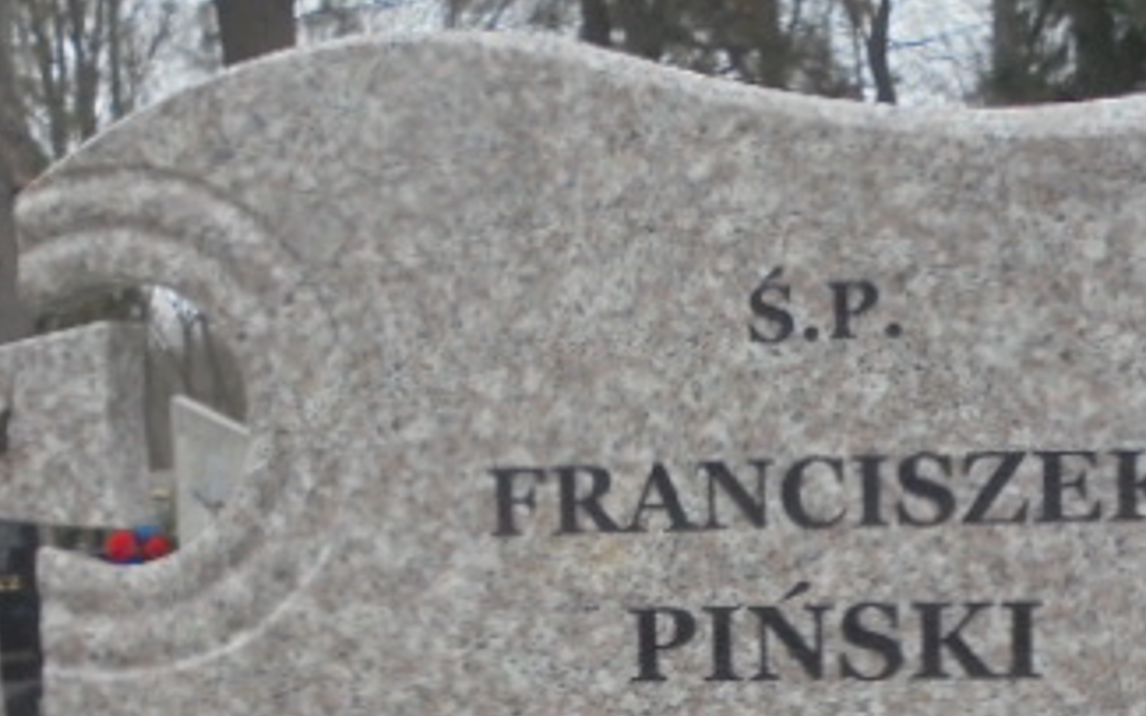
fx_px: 2217
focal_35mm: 71
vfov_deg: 17.6
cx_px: 649
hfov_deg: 29.0
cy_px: 808
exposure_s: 1/30
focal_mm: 6.1
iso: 400
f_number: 4
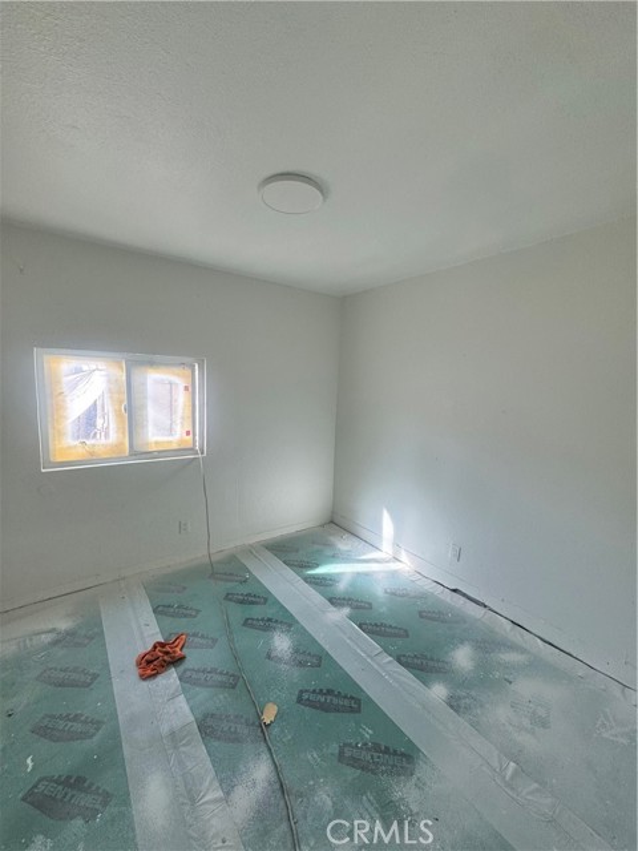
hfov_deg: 85.7
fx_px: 344
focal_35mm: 14
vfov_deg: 102.1
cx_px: 319
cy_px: 426
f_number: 2.2
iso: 100
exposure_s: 1/99
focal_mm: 2.22
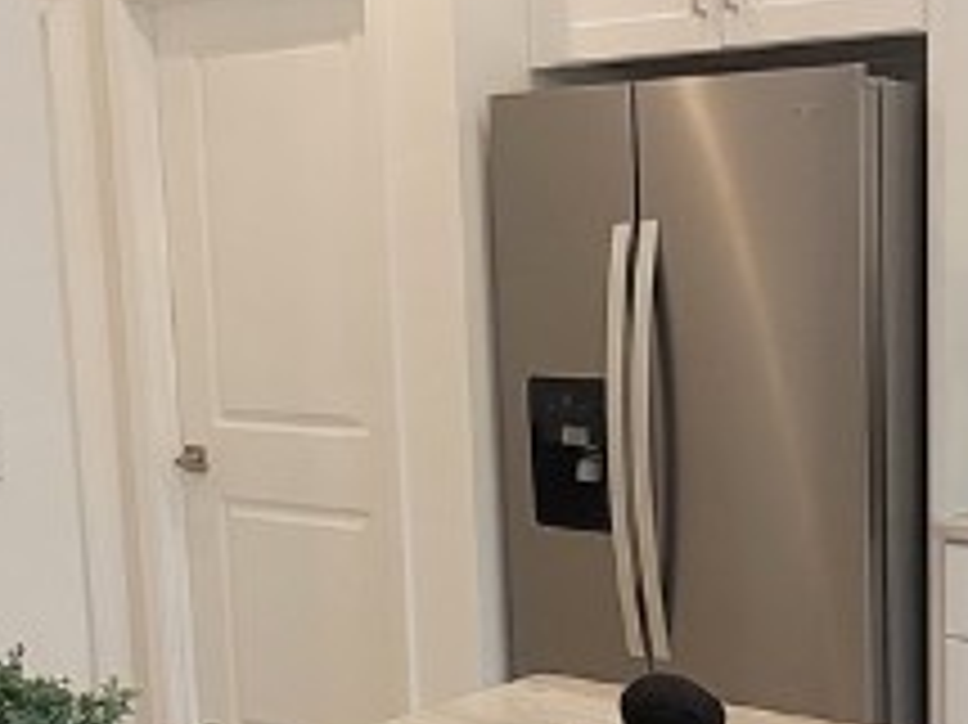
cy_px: 504
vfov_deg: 23.5
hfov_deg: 30.8
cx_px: 693
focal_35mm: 62
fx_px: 1733
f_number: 2.2
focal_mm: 1.74
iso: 100
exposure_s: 1/60
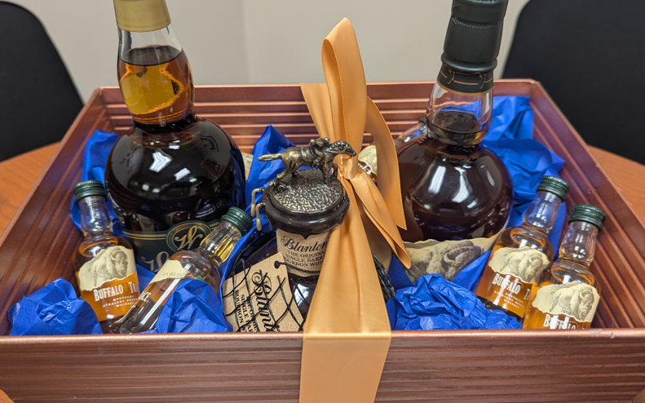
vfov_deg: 43.1
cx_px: 325
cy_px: 201
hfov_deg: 64.6
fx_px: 510
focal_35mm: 29
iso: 64
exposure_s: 1/24
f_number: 1.85
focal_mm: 6.81
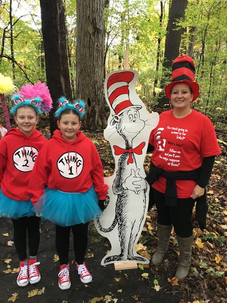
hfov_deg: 48.2
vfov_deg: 61.7
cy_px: 152
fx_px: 254
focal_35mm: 29
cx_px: 114
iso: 125
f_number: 2.2
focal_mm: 4.15
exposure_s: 1/30
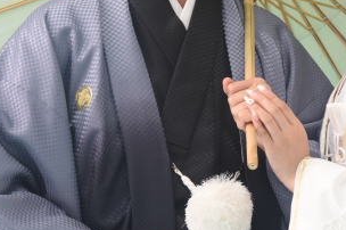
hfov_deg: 9.2
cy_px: 20
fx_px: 2151
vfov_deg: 6.1
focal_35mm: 224
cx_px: 275
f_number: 5.6
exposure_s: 1/125
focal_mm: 85
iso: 800
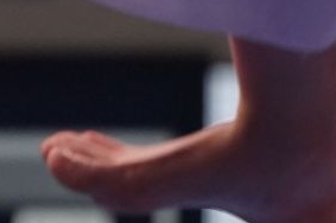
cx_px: 519
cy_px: -193
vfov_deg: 1.0
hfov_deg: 1.5
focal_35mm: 1350
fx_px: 12585
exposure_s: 1/400
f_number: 5.6
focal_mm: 212
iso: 3200
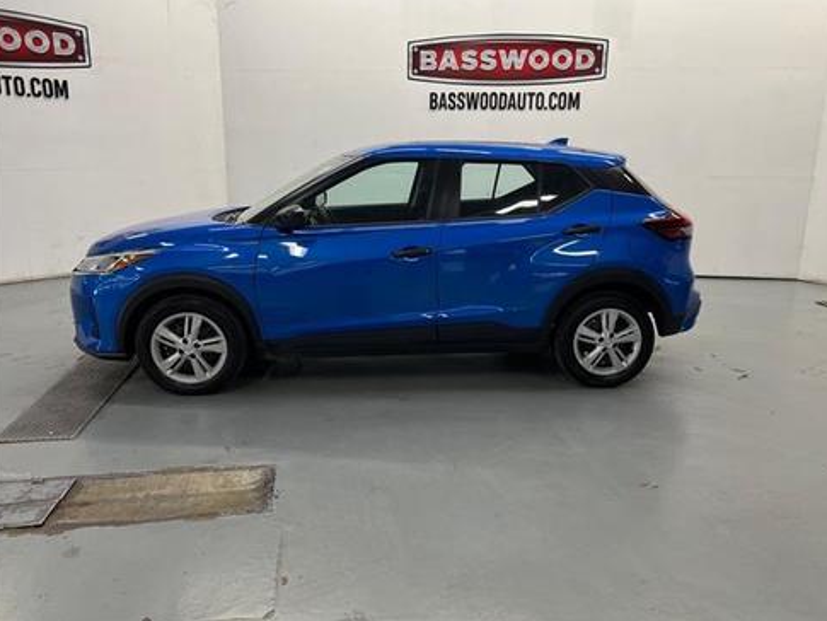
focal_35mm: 27
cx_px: 419
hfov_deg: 65.3
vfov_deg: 51.4
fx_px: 645
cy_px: 307
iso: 80
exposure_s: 1/60
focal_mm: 5.7
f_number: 1.5
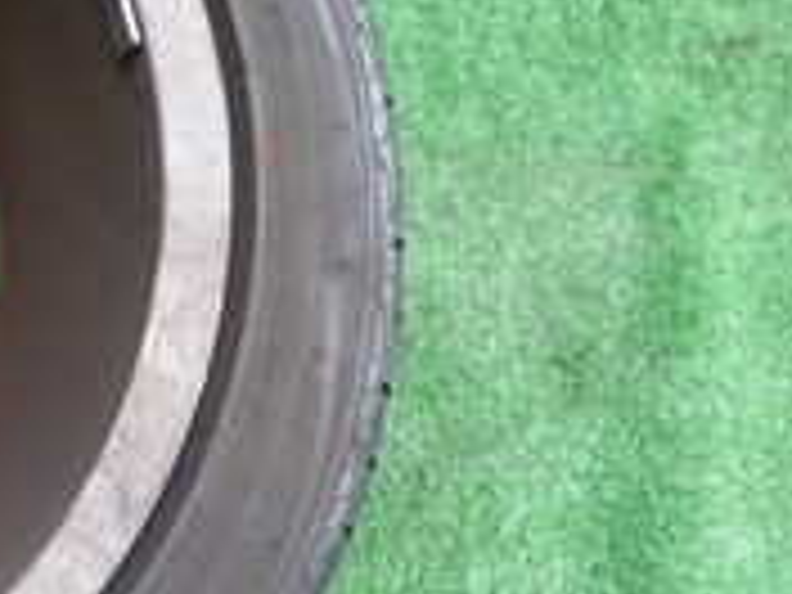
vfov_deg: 14.5
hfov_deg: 16.9
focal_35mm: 102
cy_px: 207
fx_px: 2334
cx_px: -495
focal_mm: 5.4
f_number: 2.3
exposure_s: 1/50
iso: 200
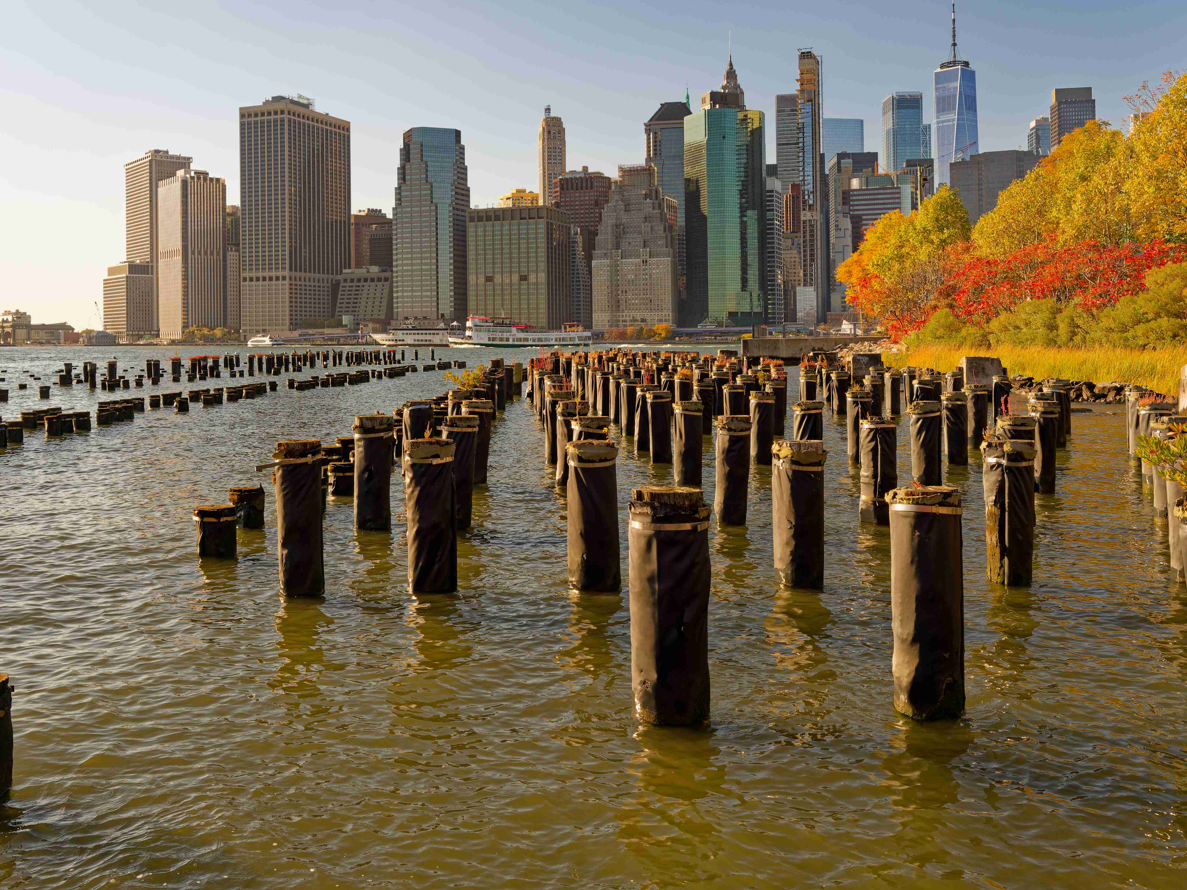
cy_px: 451
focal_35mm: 32
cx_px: 558
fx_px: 1097
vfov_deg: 44.2
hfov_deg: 56.8
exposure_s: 1/200
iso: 100
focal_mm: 29
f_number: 7.1
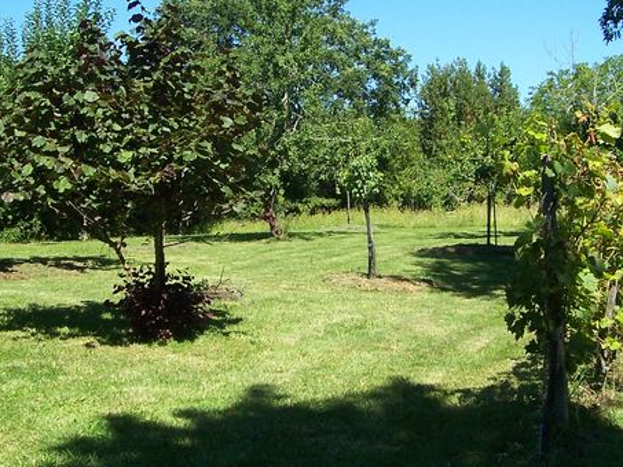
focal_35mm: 60
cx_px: 272
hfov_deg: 32.1
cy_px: 236
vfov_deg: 24.4
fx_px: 1080
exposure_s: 1/250
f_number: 5.6
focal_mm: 5.6
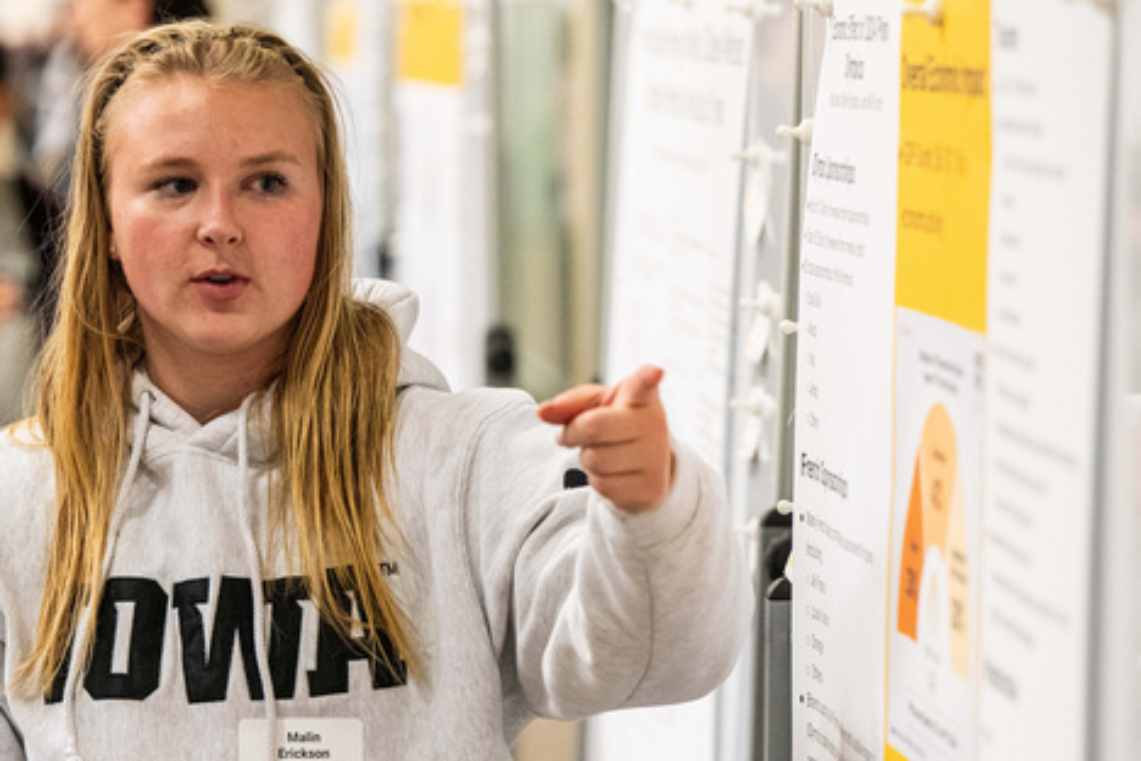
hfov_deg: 10.4
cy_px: 402
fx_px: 6243
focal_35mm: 197
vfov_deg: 7.0
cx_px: 290
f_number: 3.5
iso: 3200
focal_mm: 120
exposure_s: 1/200
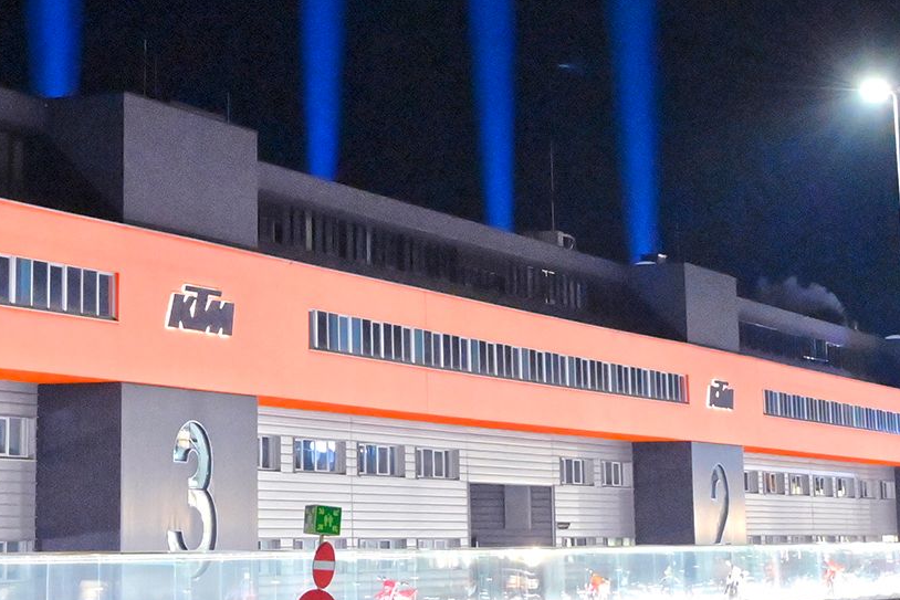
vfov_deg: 14.9
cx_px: 176
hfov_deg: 22.3
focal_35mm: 90
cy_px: -38
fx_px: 2250
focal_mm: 31
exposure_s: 1/15
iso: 12800
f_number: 5.6
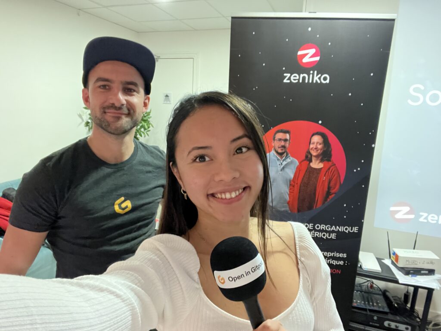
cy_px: 166
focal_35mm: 23
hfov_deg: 73.9
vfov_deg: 58.9
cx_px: 220
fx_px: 293
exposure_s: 1/17
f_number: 2.2
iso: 1000
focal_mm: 2.71
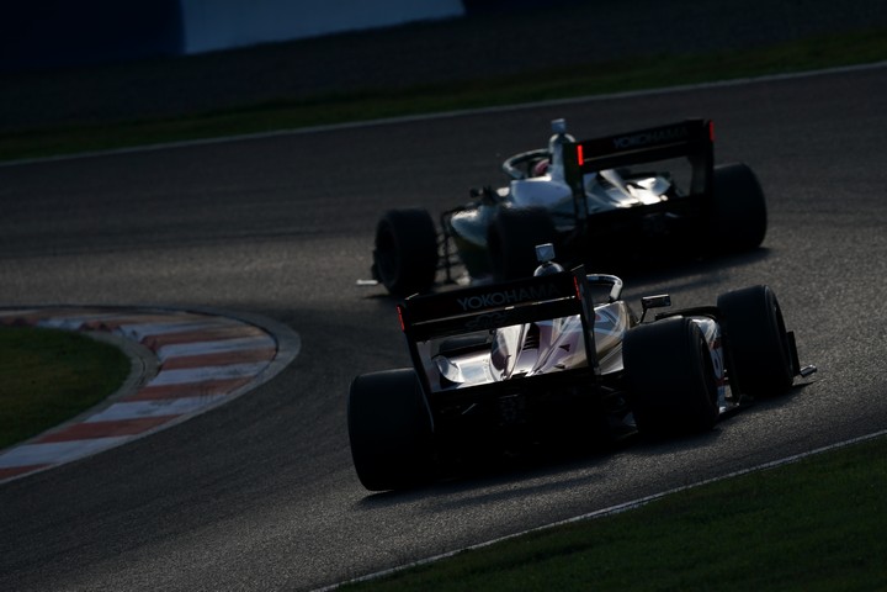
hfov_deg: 3.4
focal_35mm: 600
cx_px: 444
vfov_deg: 2.3
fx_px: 14782
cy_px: 296
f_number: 9
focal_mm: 600
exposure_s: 1/800
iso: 200
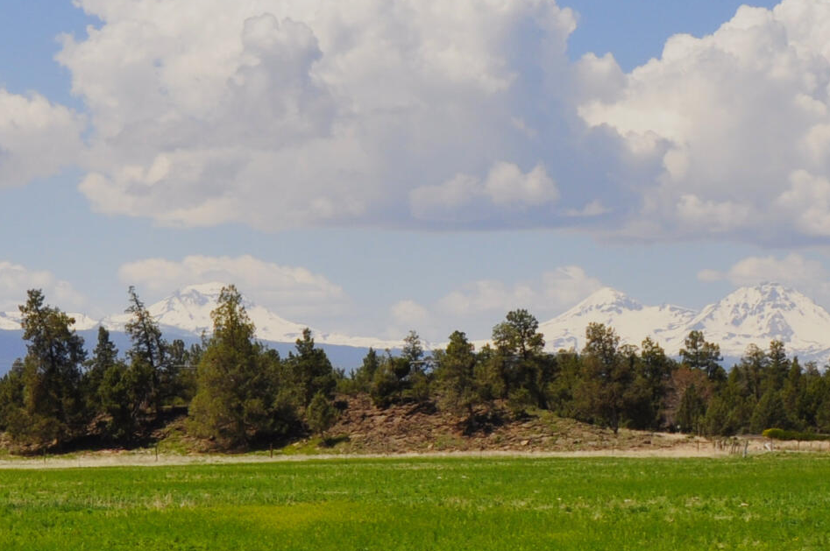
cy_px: 518
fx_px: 3063
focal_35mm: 133
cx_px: 157
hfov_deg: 15.3
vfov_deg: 10.2
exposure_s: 1/250
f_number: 10
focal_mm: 28
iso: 200
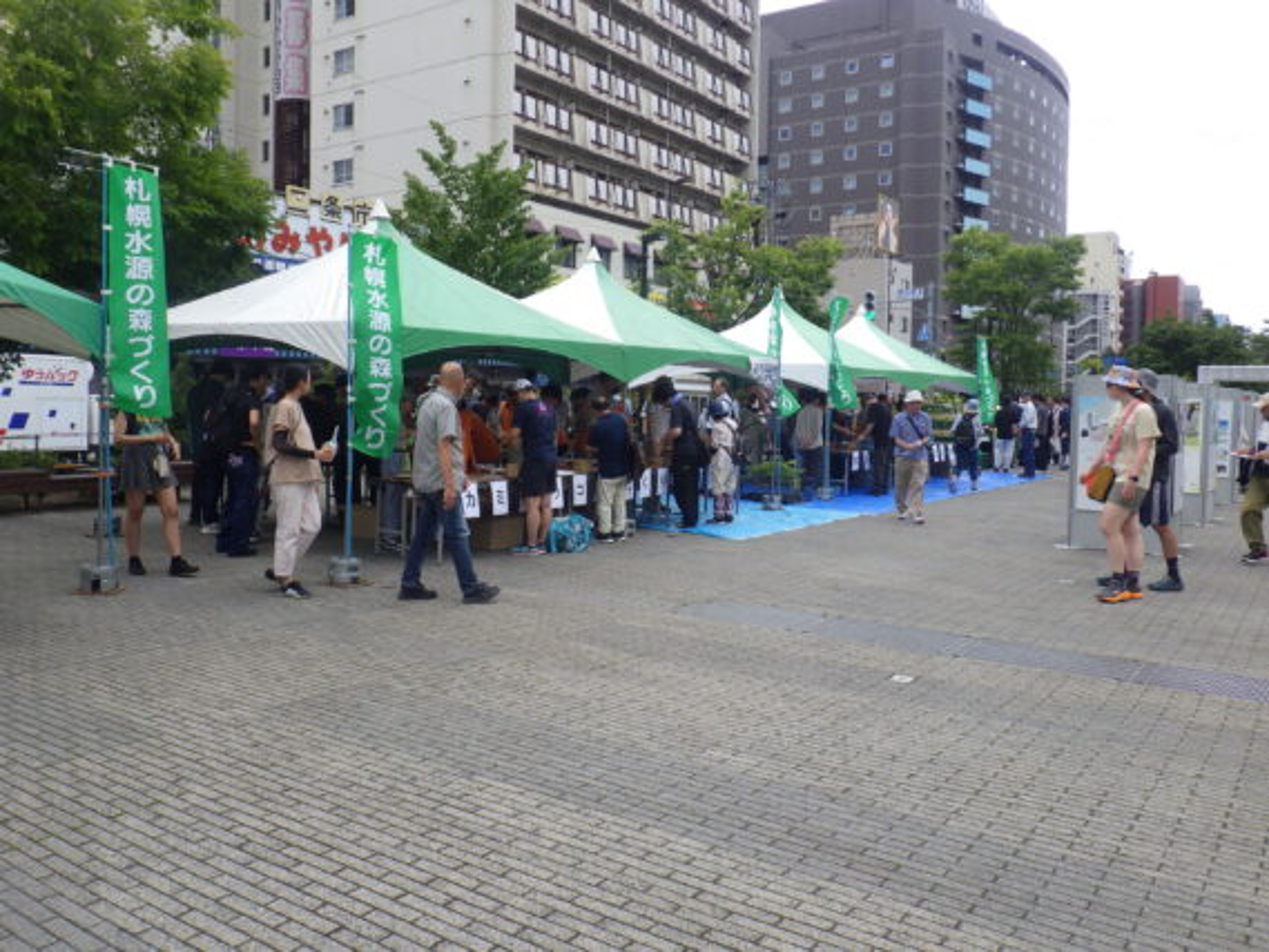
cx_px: 634
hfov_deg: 63.4
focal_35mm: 28
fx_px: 1027
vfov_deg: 49.8
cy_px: 476
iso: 125
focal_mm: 5
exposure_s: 1/640
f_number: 4.2
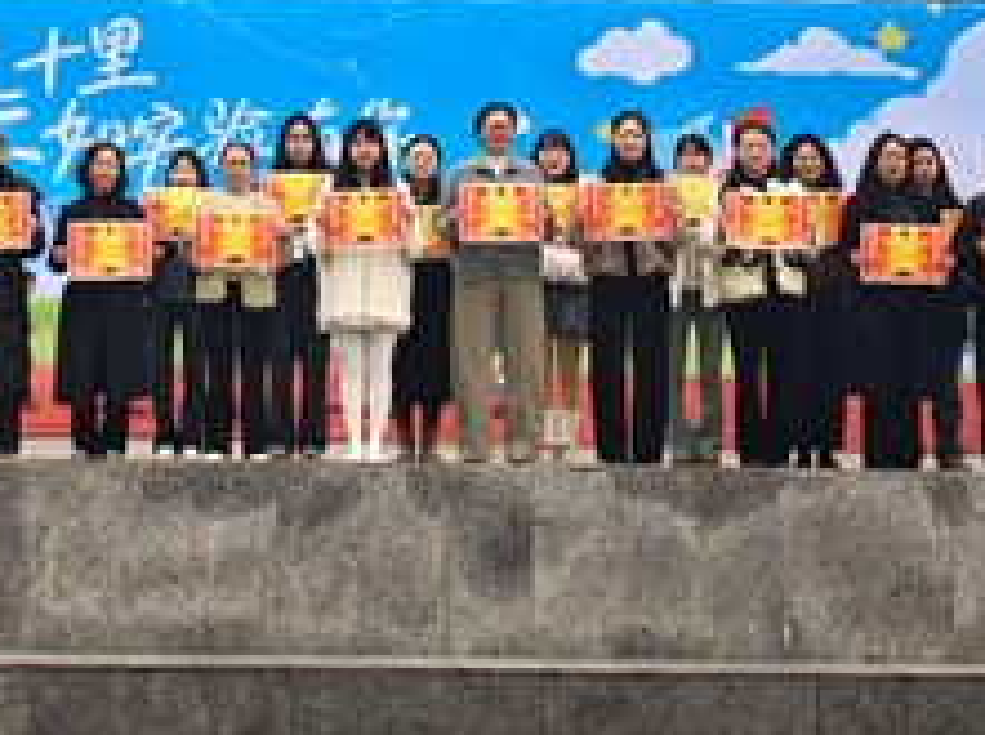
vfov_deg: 12.4
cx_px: 196
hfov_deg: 16.7
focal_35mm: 117
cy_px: -40
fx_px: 3324
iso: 50
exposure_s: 1/462
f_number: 1.62
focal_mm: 6.55
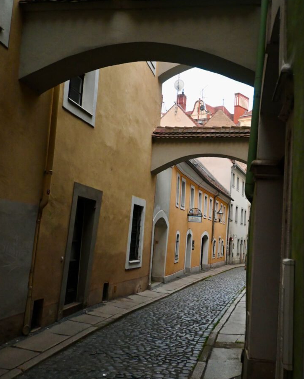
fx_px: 366
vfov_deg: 54.8
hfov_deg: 45.1
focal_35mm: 33
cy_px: 199
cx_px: 152
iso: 2800
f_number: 3.8
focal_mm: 19
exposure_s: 1/125
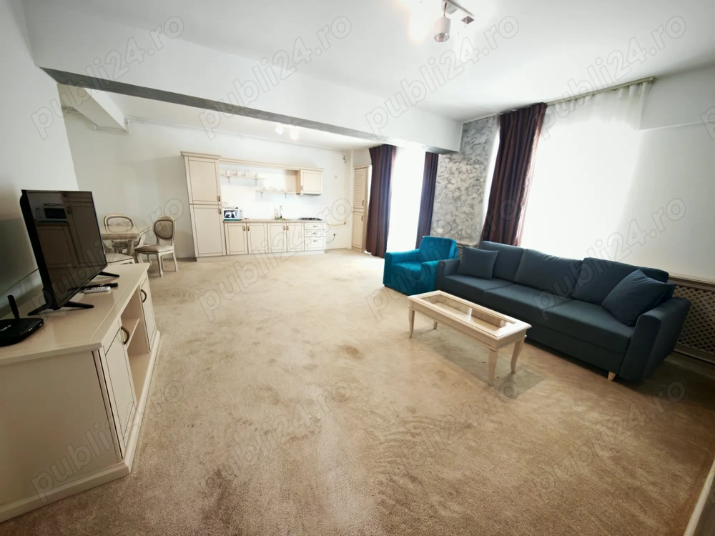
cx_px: 358
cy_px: 268
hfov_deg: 110.5
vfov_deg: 94.5
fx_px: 248
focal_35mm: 12
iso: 500
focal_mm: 1.82
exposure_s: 1/25
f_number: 2
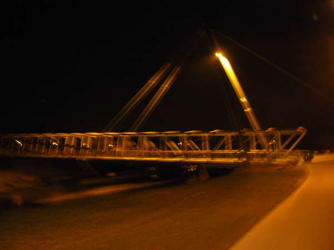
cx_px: 167
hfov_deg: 49.0
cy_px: 125
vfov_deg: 37.7
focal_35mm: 38
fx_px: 367
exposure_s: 1/2.8
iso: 266
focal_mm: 6.3
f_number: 2.9
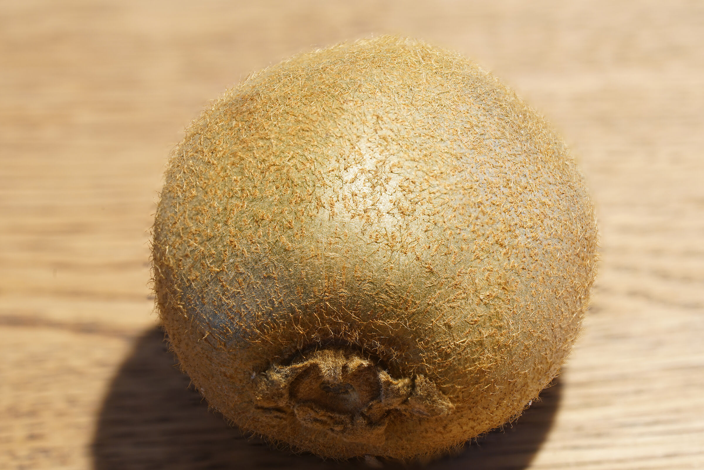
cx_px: 352
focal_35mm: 90
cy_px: 235
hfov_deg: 22.6
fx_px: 1760
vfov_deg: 15.2
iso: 250
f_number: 11
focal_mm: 90
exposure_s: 5
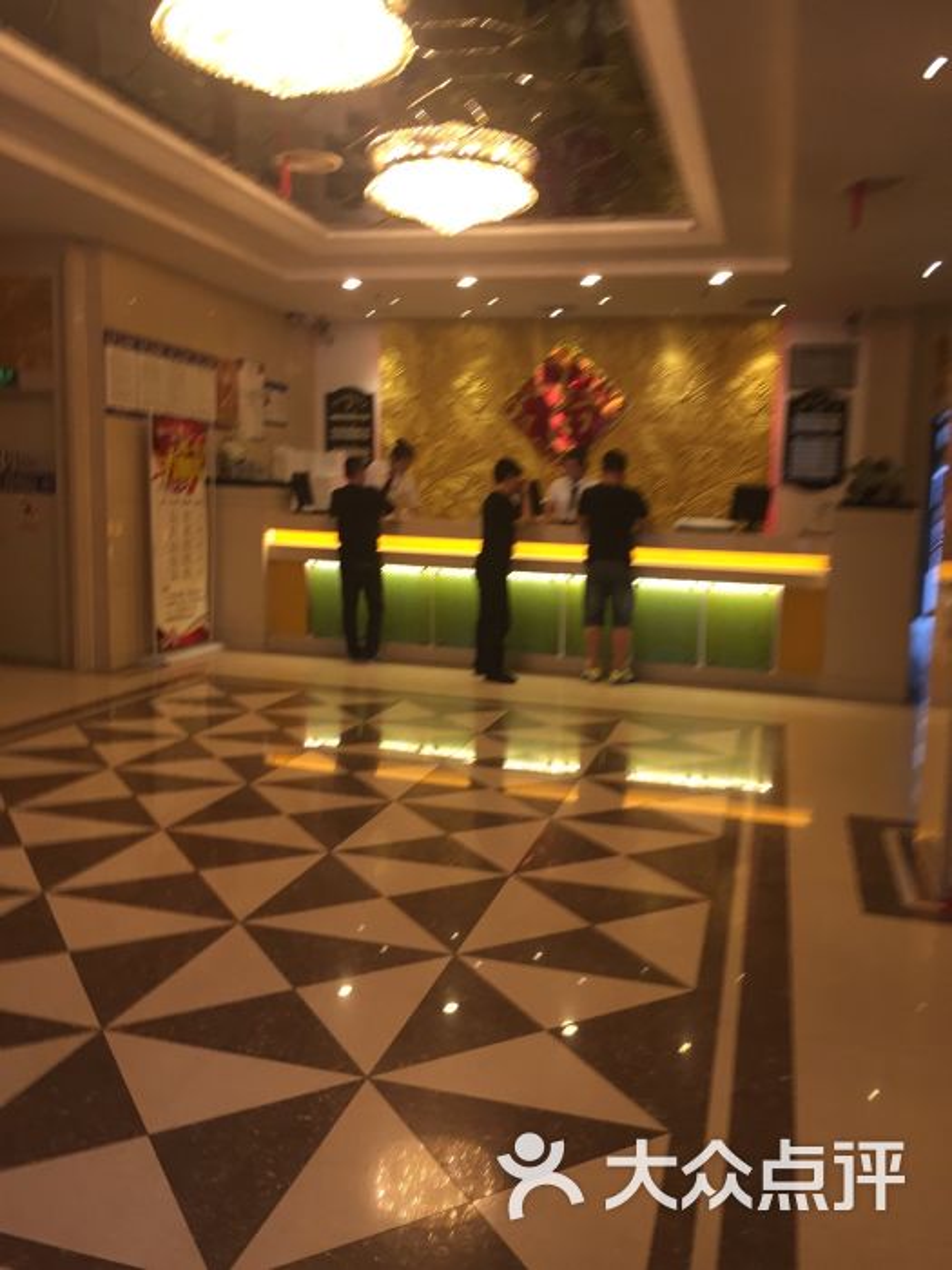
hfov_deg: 48.2
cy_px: 635
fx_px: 1063
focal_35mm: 29
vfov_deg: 61.7
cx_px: 476
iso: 100
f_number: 2.2
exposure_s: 1/33
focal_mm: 4.15
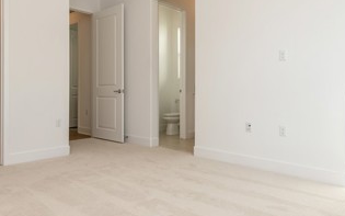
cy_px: 98
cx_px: 158
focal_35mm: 29
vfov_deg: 43.1
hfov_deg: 64.5
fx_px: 273
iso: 110
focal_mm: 14
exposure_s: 1/125
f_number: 5.6
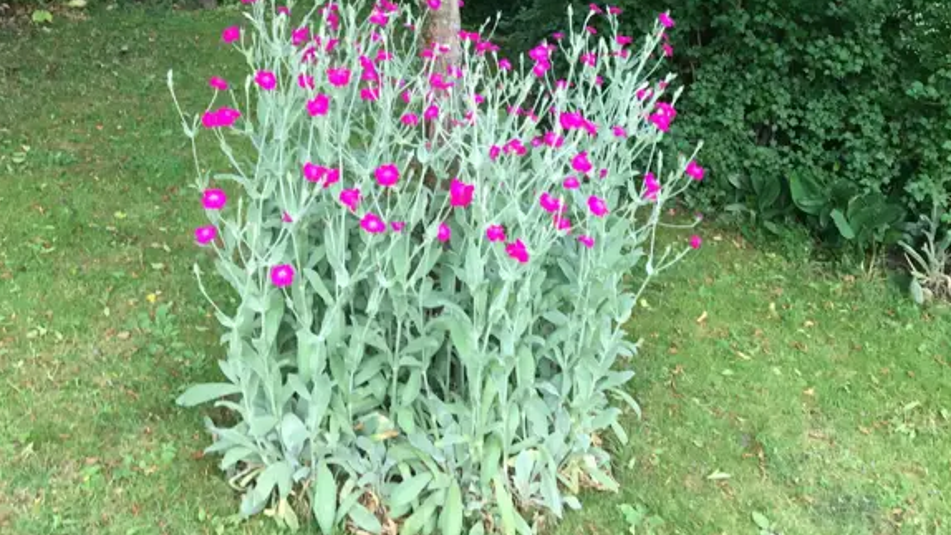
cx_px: 471
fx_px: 1110
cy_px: -30
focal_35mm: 44
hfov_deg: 46.4
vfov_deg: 25.4
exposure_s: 1/33
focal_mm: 4.15
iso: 25
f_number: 2.2
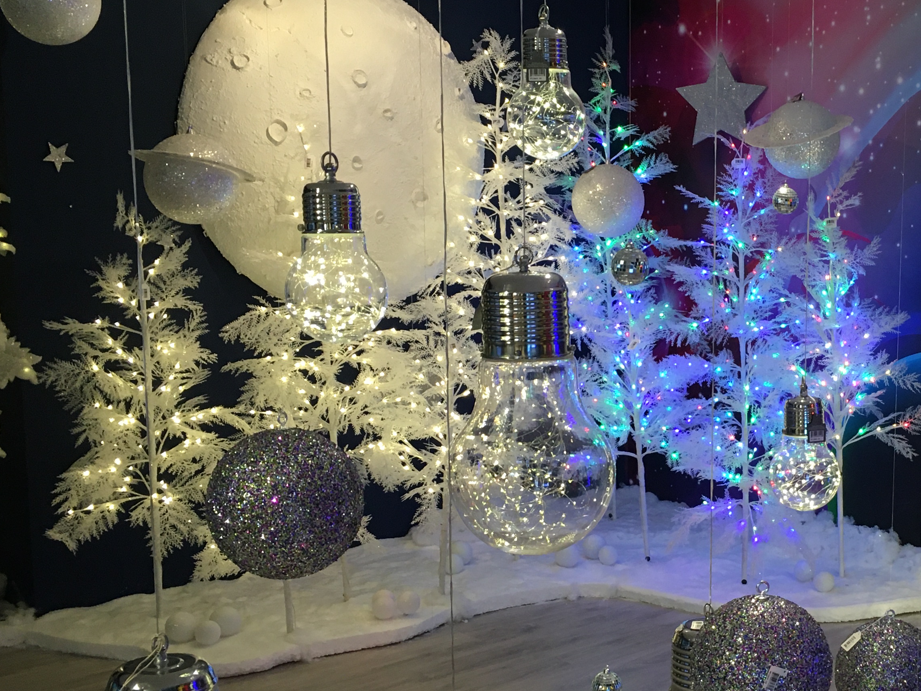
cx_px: 715
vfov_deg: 28.5
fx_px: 1357
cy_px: 413
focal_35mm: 51
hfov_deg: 36.4
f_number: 2.2
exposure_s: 1/33
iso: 125
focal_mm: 4.15
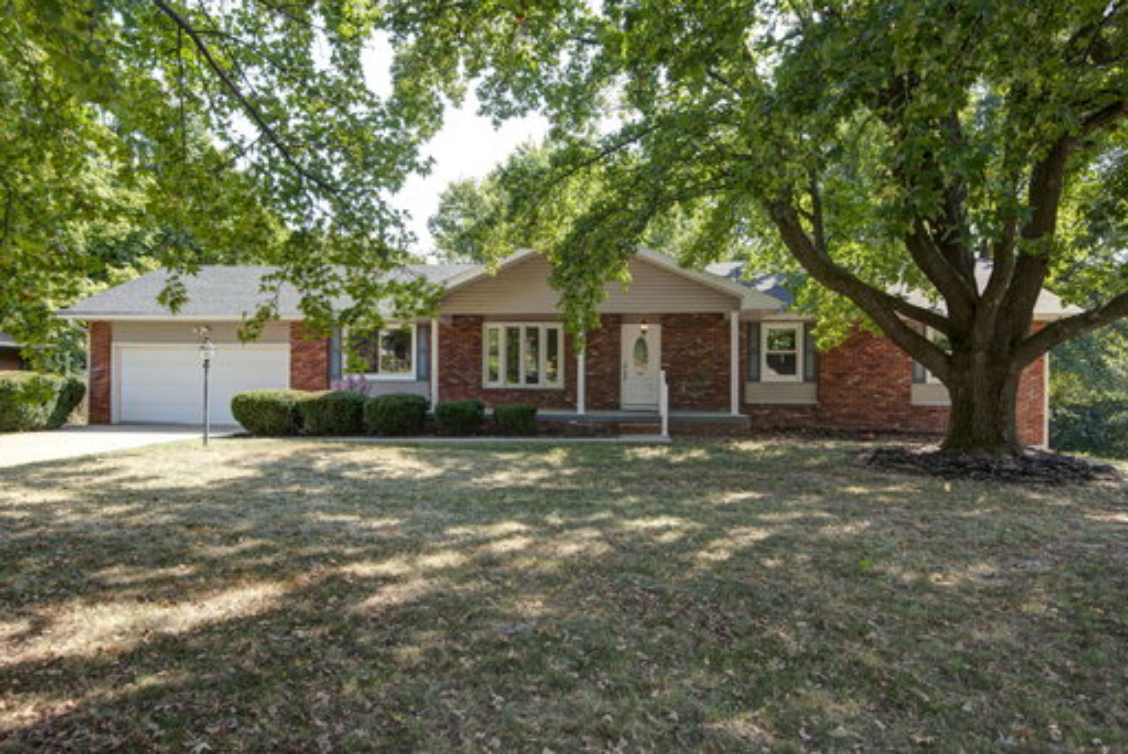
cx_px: 564
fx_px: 721
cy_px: 377
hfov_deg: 76.1
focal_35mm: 23
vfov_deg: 55.2
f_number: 6.3
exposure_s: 1/125
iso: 100
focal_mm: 23
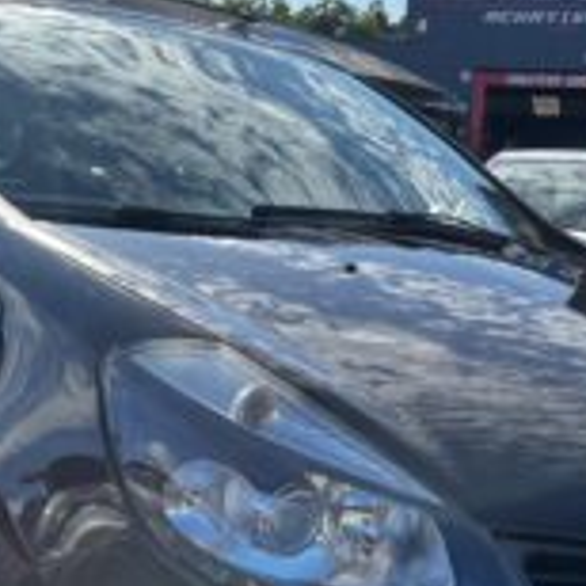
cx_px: 318
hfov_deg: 30.5
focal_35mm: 56
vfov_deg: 29.8
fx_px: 1073
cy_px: 470
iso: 50
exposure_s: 1/1325
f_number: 1.6
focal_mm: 5.1
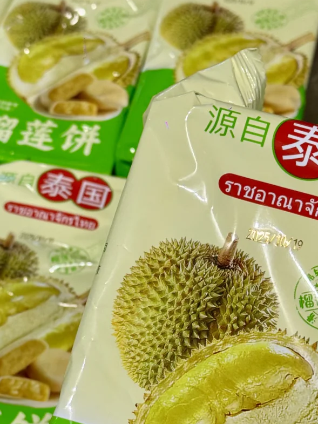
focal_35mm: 88
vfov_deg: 22.0
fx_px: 1078
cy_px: 334
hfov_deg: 16.7
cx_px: 102
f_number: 1.78
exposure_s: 1/50
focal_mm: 6.76
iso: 80
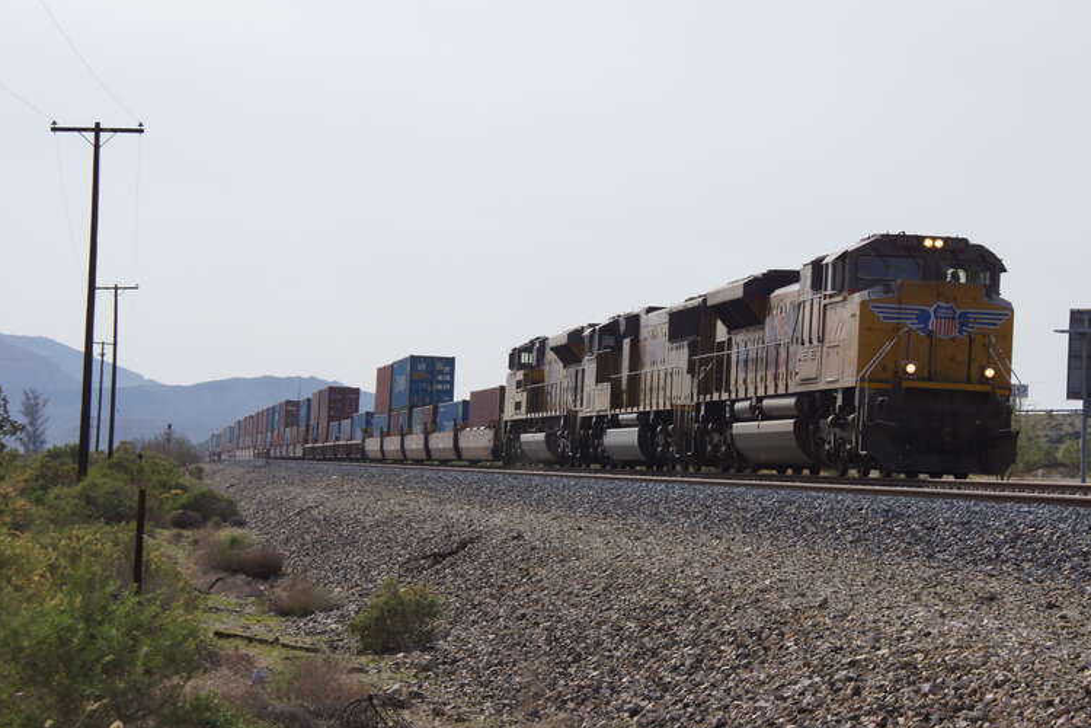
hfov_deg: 18.3
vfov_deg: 12.2
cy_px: 350
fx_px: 3394
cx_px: 569
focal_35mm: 112
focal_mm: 70
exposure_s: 1/200
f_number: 13
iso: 100
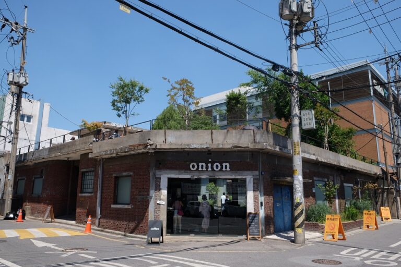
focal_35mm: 27
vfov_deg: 47.9
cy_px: 134
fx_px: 301
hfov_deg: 67.4
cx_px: 200
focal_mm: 18
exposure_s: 1/420
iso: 200
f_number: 6.4
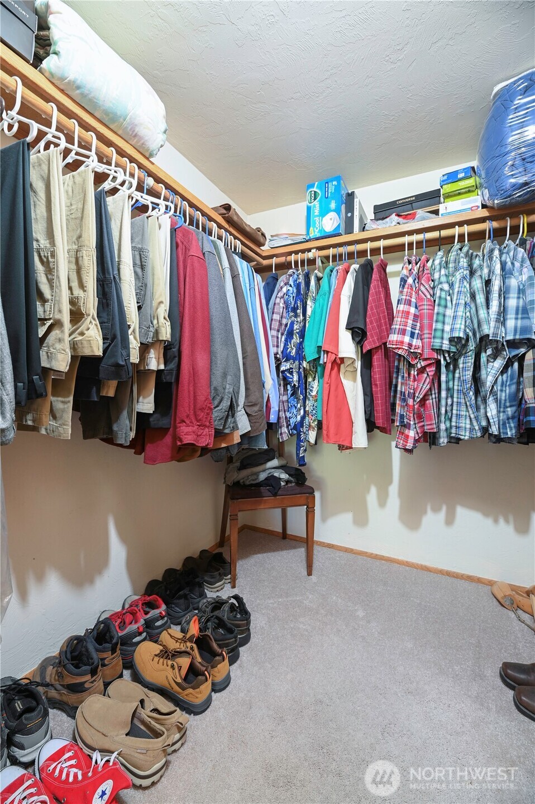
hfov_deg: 81.1
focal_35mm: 14
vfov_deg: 104.3
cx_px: 268
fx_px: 313
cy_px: 402
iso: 320
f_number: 7.1
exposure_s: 1/1.25
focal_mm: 14
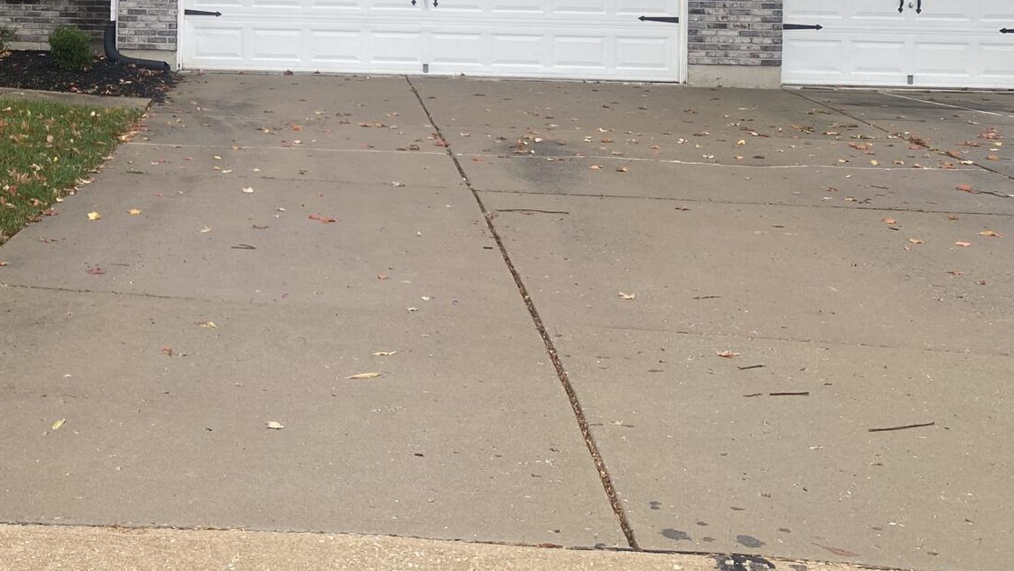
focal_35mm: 65
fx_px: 1748
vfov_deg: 17.9
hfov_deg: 31.0
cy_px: -51
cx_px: 121
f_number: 1.8
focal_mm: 4.25
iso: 32
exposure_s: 1/129
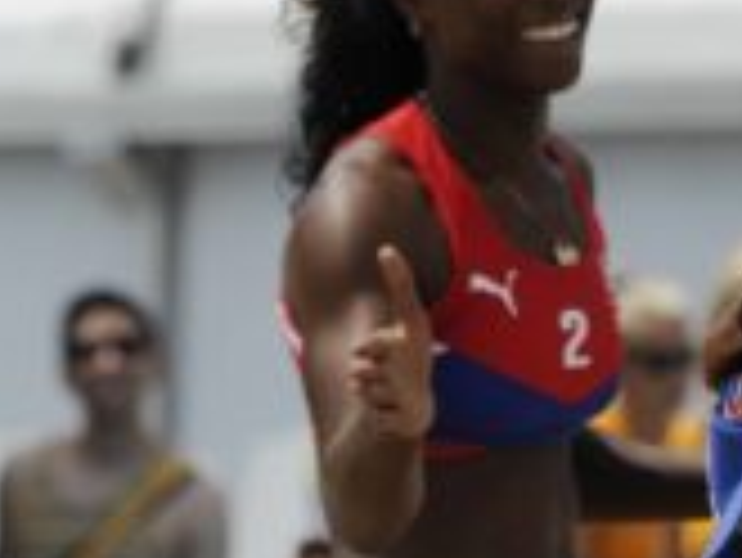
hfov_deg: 3.8
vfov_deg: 2.9
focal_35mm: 516
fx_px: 11073
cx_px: 612
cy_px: 194
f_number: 4
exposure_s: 1/2500
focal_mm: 145
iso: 200
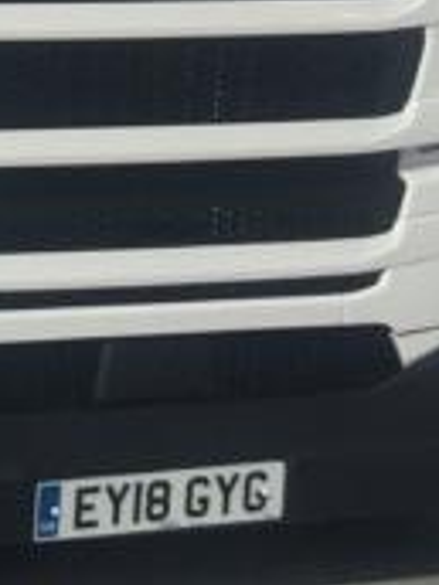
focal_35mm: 173
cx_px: -419
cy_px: -391
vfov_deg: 10.8
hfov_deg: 8.2
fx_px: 2925
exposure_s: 1/3597
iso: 32
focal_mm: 4.15
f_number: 2.2
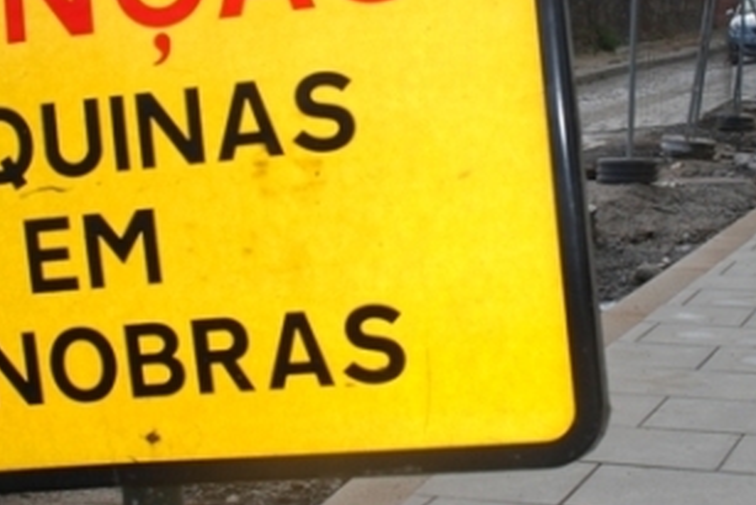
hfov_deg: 25.6
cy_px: 111
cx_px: 453
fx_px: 1660
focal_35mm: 79
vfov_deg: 17.2
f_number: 7.1
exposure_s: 1/200
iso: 160
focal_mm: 22
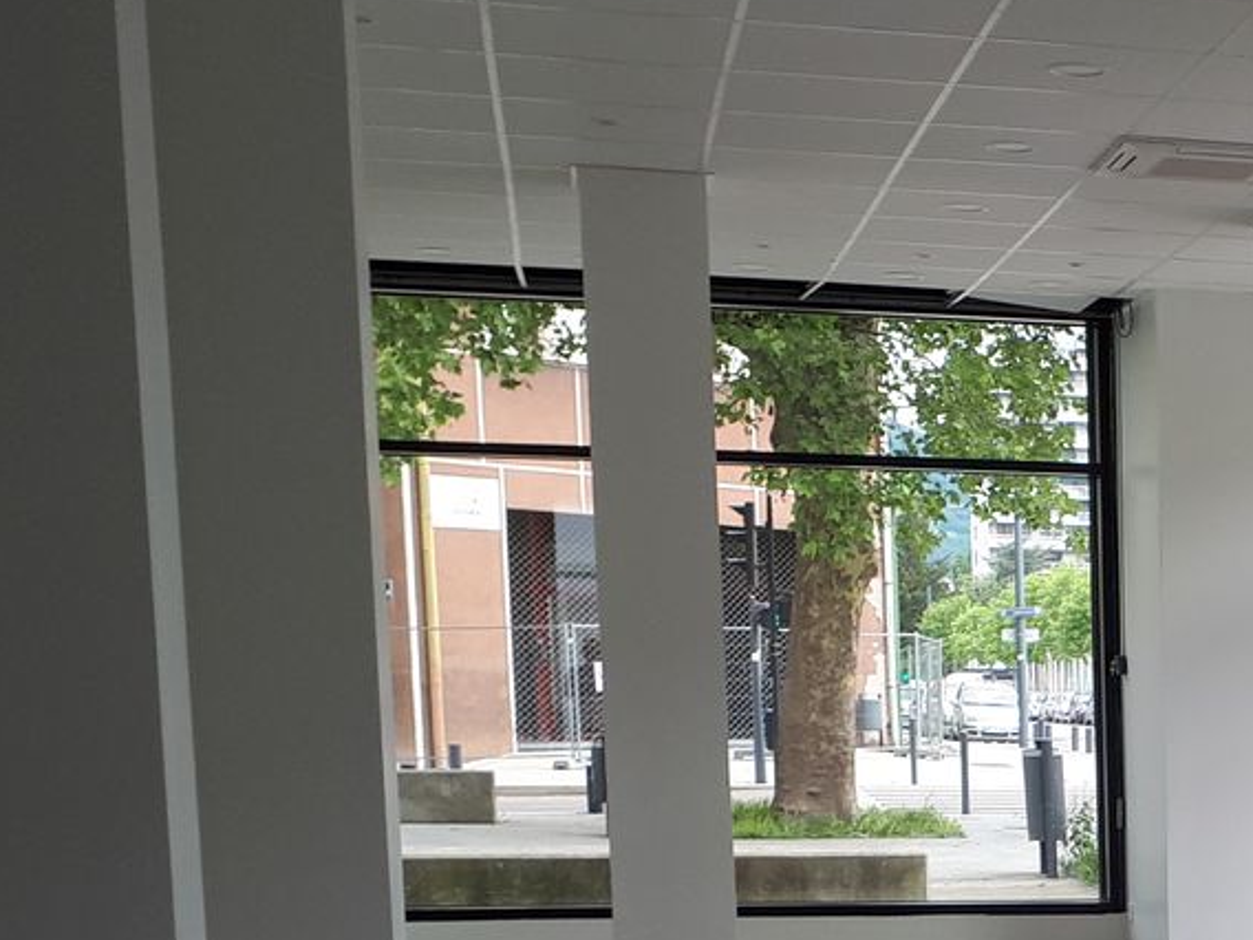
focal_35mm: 76
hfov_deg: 23.6
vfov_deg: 18.4
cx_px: 1474
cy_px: 1114
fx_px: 2751
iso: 40
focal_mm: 3.6
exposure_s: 1/149
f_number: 1.9
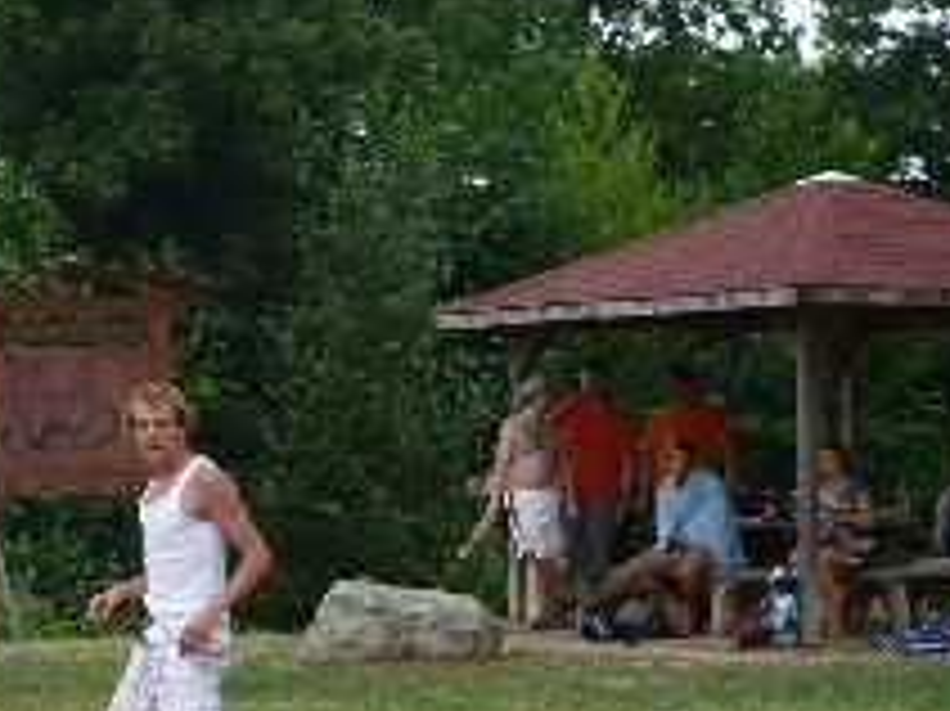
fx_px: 2907
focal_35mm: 106
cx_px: -113
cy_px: 416
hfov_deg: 17.9
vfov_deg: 13.9
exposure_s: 1/100
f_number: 2.9
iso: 80
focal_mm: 5.9
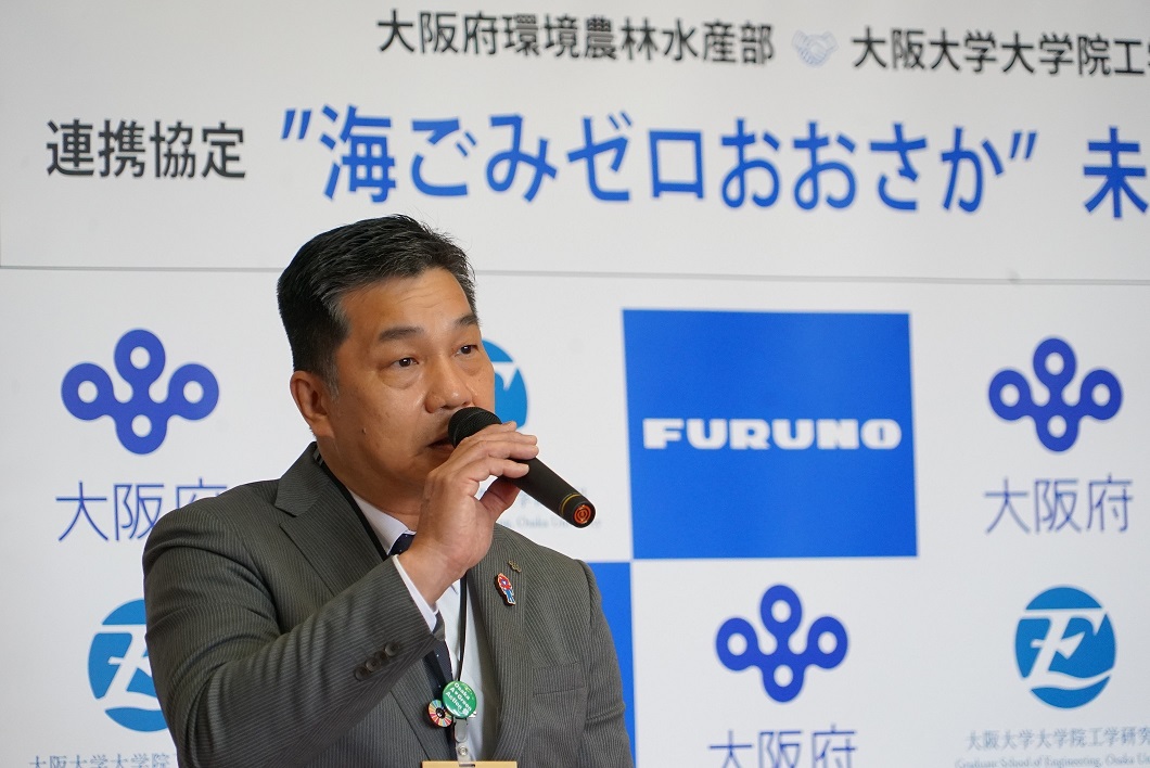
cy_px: 384
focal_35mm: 226
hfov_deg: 9.1
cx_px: 575
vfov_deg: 6.1
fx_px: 7223
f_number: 6.3
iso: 4000
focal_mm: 226
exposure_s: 1/250
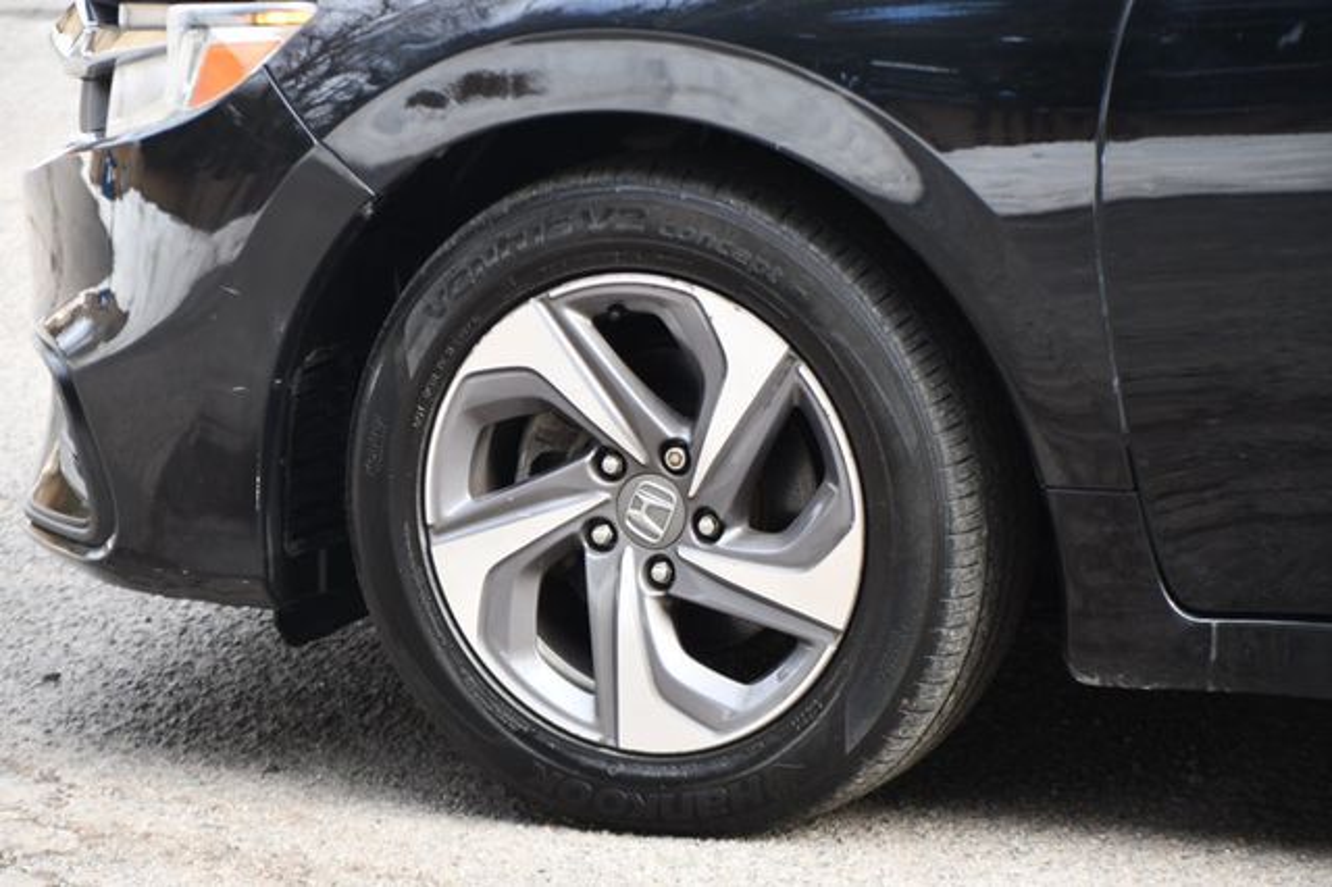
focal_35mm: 165
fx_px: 6102
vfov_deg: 8.3
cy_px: 444
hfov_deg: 12.5
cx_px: 666
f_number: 5
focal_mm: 110
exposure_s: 1/250
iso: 400
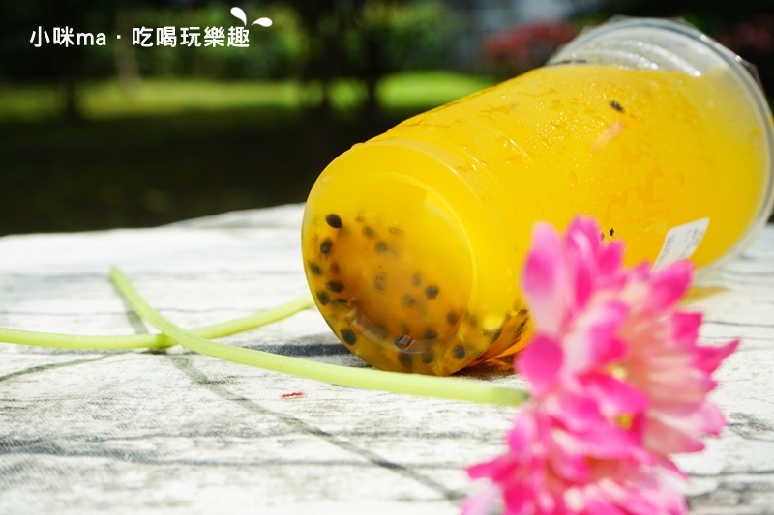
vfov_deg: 25.5
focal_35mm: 53
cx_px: 387
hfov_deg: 37.5
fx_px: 1139
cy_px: 258
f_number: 9
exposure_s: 1/100
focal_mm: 53
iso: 100
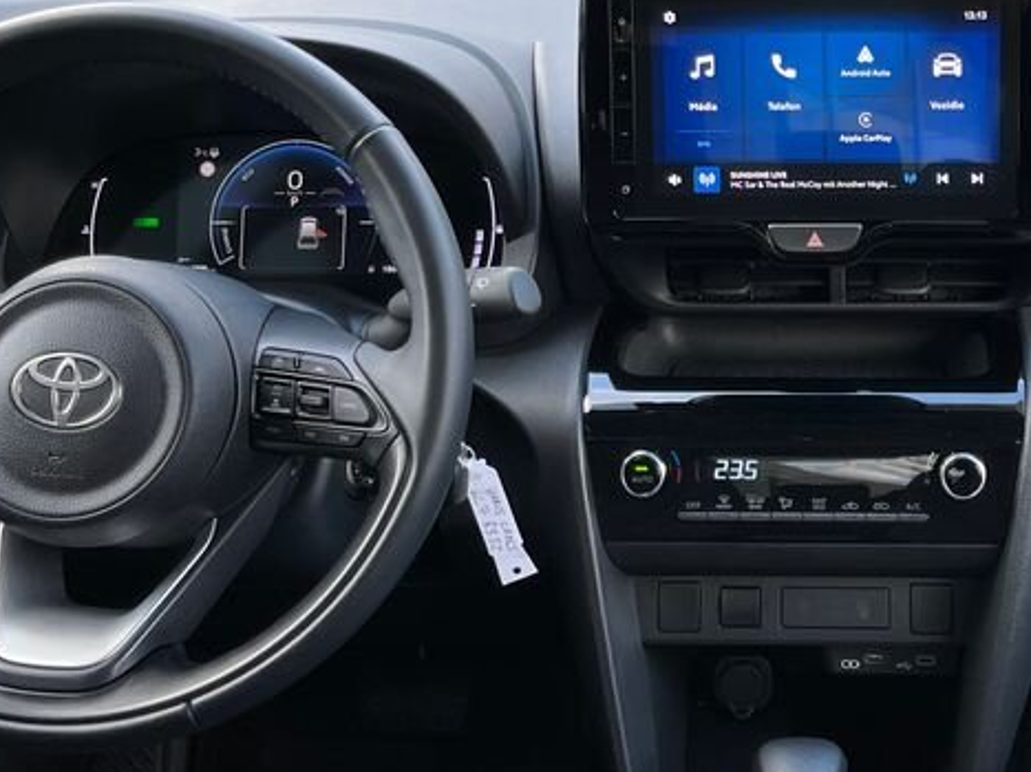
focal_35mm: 57
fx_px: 1697
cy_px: 165
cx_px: 821
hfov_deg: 32.9
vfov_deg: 25.3
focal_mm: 5.1
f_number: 1.6
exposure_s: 1/122
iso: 50
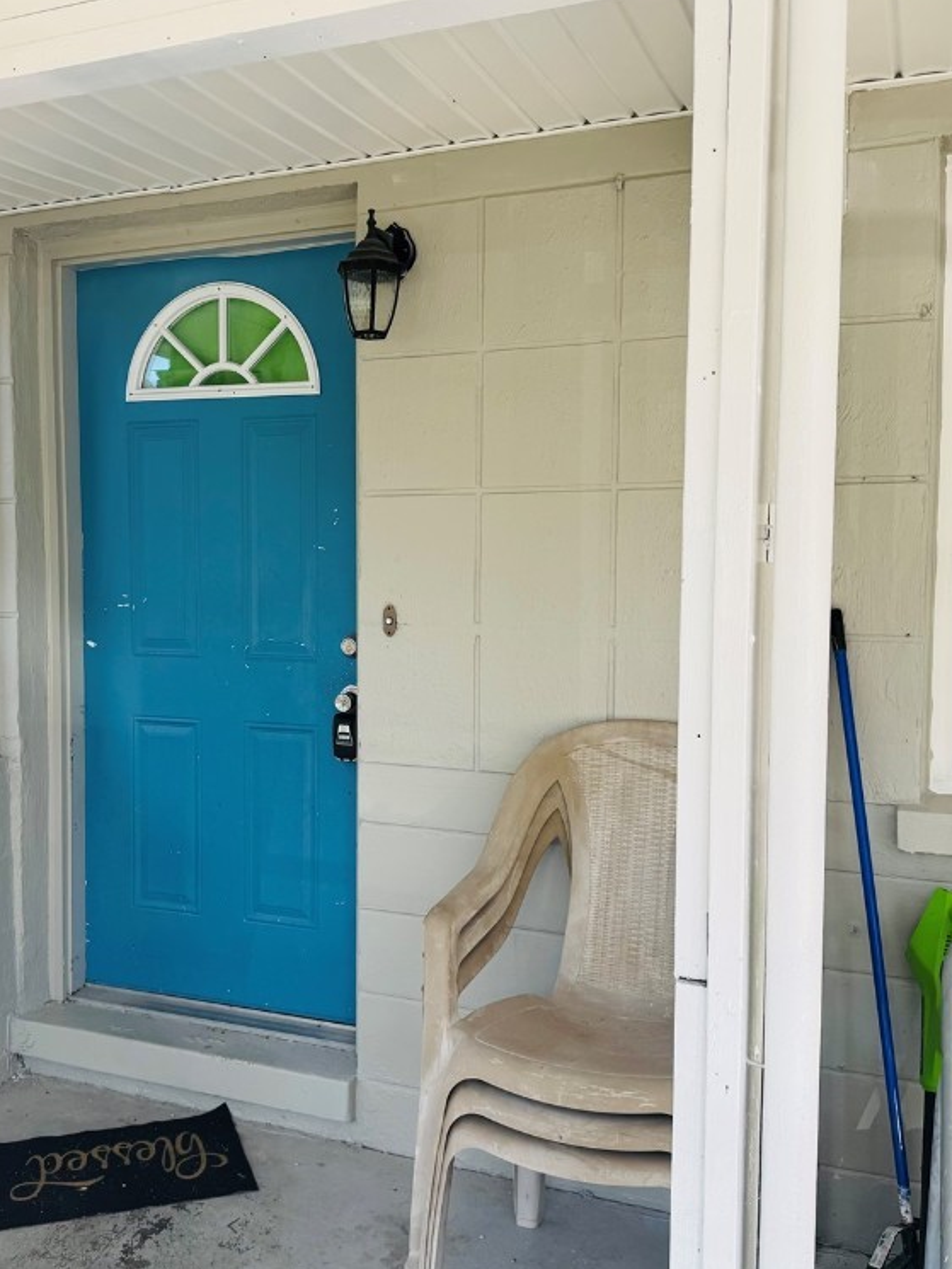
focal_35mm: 33
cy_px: 635
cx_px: 393
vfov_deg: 55.3
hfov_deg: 42.8
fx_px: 1210
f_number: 1.78
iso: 80
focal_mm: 6.76
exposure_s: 1/544
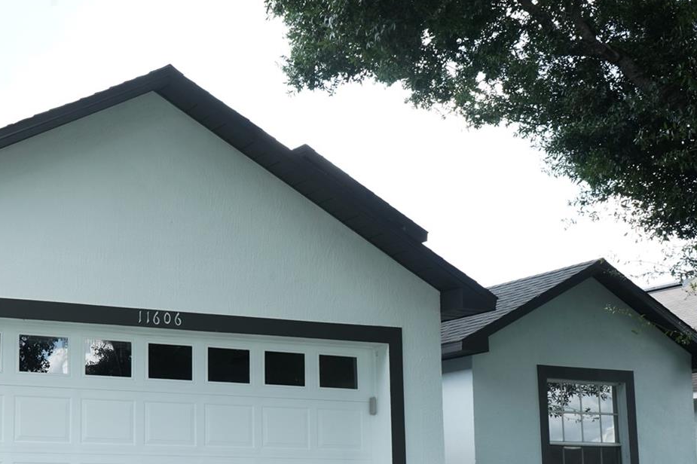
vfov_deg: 21.0
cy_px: 359
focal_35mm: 64
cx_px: 161
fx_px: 1239
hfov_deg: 30.8
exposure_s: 1/200
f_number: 6.3
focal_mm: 37
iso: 1600
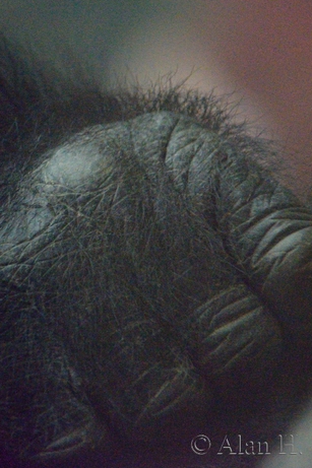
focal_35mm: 773
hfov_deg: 1.8
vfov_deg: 2.7
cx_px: 73
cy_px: 234
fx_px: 10056
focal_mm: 340
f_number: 5.3
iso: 3200
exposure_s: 1/250
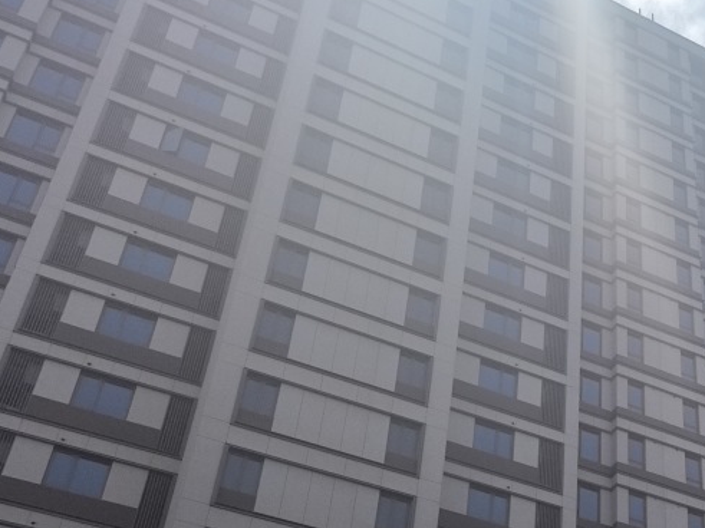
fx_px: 1120
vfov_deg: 26.1
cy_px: 413
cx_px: 616
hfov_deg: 33.4
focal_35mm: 55
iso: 50
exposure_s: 1/12195
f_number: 2
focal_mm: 5.75
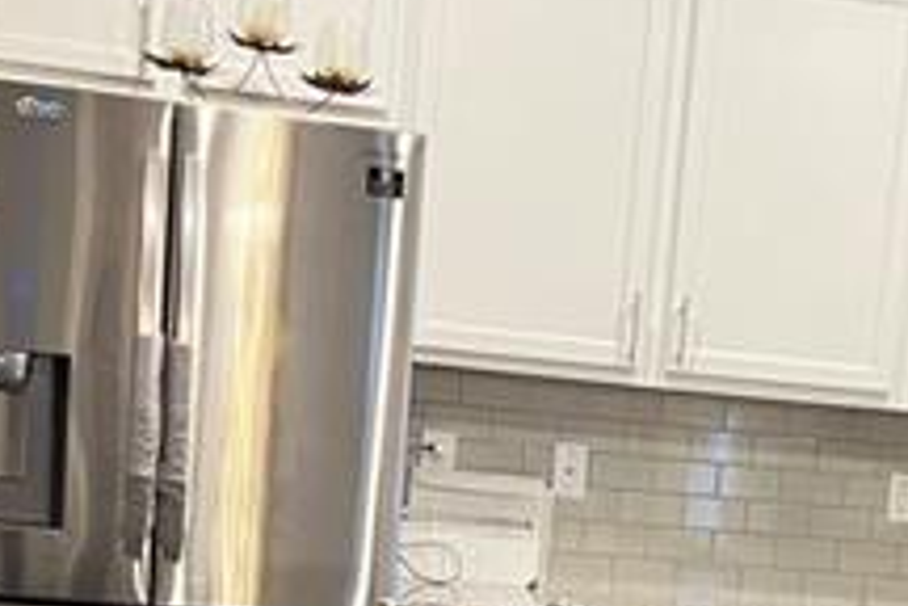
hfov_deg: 21.0
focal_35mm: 96
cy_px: 808
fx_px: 2421
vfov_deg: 13.7
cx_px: 710
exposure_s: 1/40
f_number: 1.5
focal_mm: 5.7
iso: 400
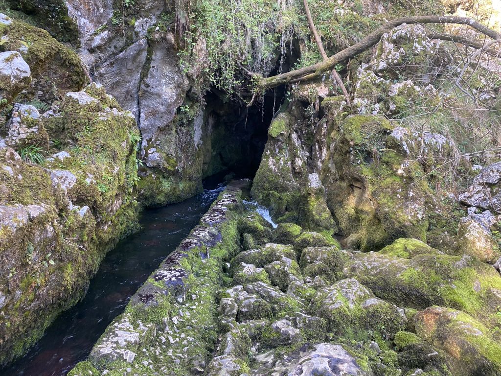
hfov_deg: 67.3
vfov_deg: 53.1
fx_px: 376
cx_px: 250
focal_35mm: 26
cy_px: 188
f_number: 1.8
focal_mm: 4.25
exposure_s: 1/102
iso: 125
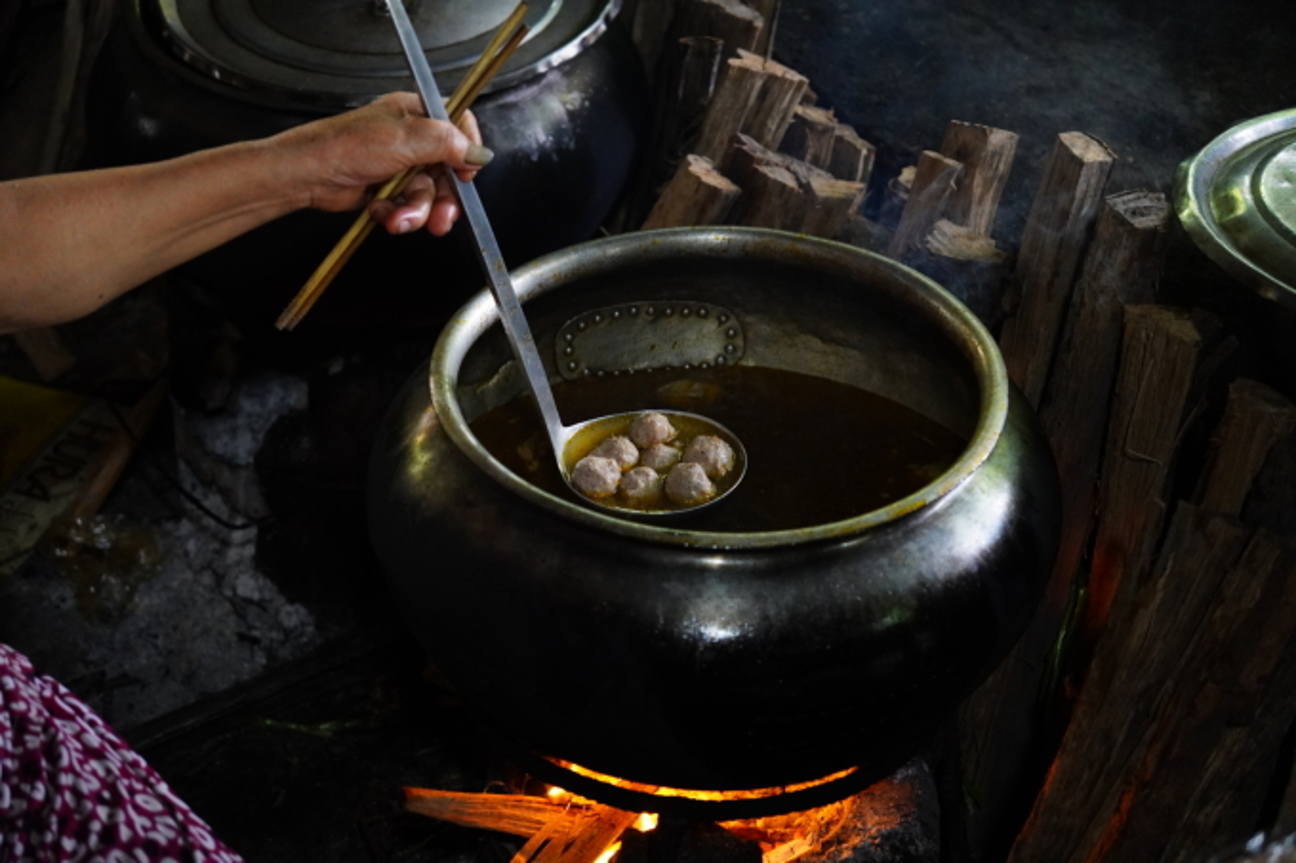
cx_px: 648
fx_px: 2699
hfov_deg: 27.0
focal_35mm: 75
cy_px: 432
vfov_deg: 18.2
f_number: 2.8
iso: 2000
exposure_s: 1/125
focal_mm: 50
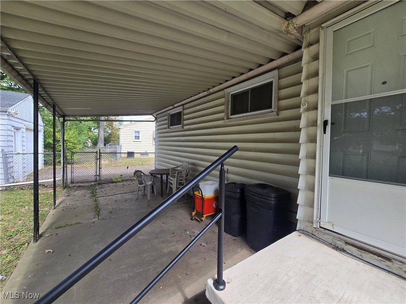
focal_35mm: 13
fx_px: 152
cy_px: 152
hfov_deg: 106.2
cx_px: 203
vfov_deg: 89.9
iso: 50
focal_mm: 2.2
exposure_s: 1/263
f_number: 2.2
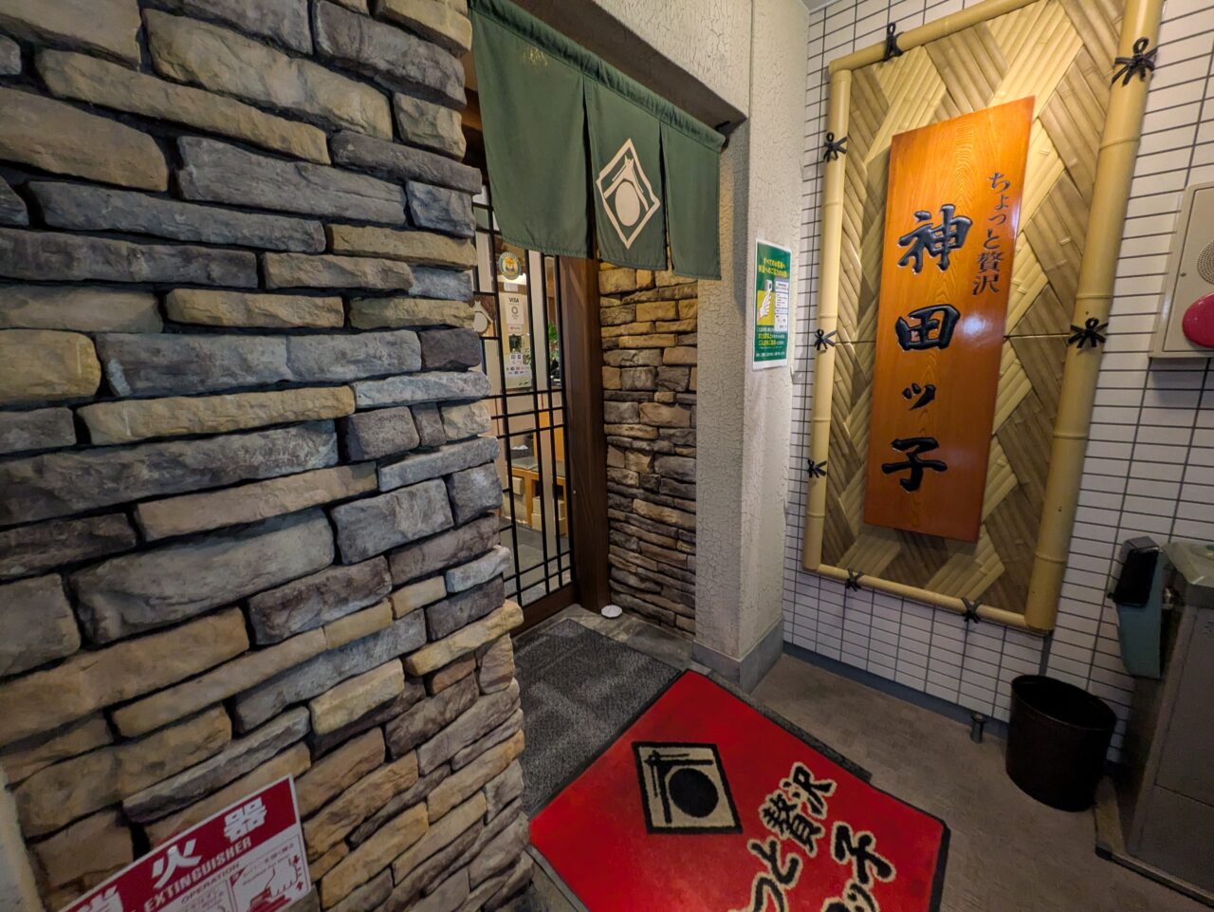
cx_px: 607
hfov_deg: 102.0
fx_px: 491
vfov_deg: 85.7
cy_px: 456
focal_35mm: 14
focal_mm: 1.83
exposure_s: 1/25
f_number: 2.2
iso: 345
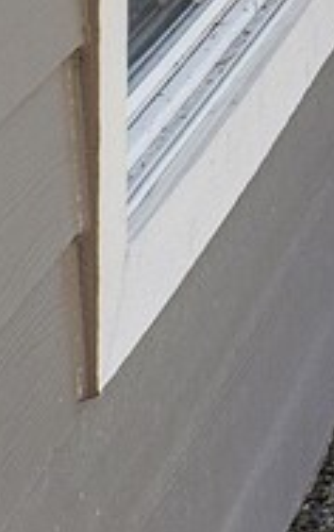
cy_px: -715
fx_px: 2134
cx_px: 2294
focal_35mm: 147
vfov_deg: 11.8
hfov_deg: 4.5
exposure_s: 1/160
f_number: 8
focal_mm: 16
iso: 125
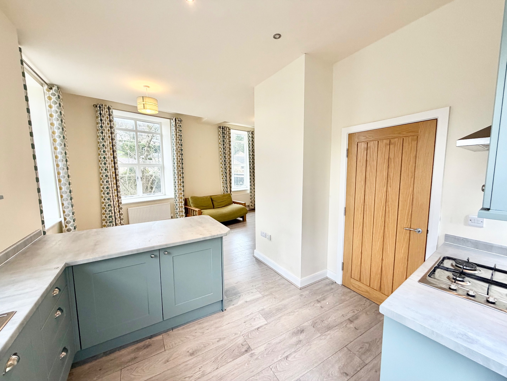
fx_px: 205
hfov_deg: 102.1
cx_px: 254
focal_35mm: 14
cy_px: 190
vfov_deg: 85.7
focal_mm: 2.22
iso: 250
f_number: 2.2
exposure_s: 1/121
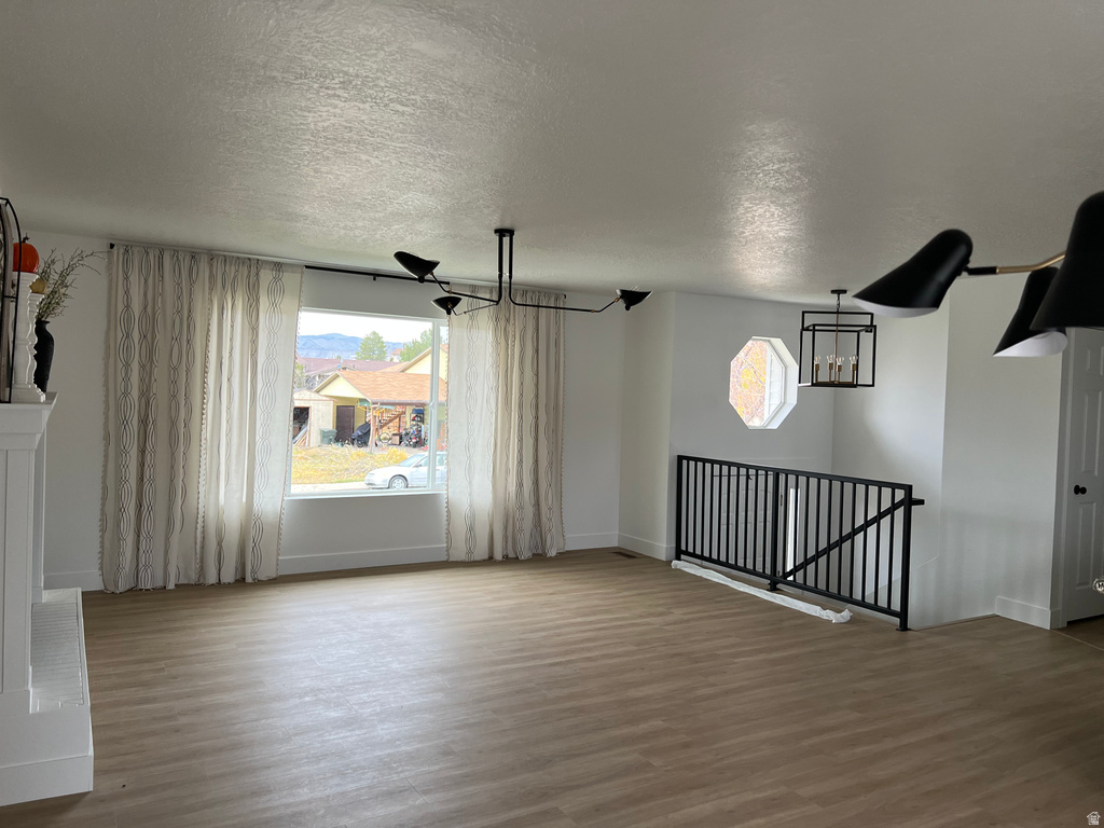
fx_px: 829
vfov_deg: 53.1
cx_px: 552
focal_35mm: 26
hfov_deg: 67.3
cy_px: 414
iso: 125
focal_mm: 5.7
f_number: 1.5
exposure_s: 1/121
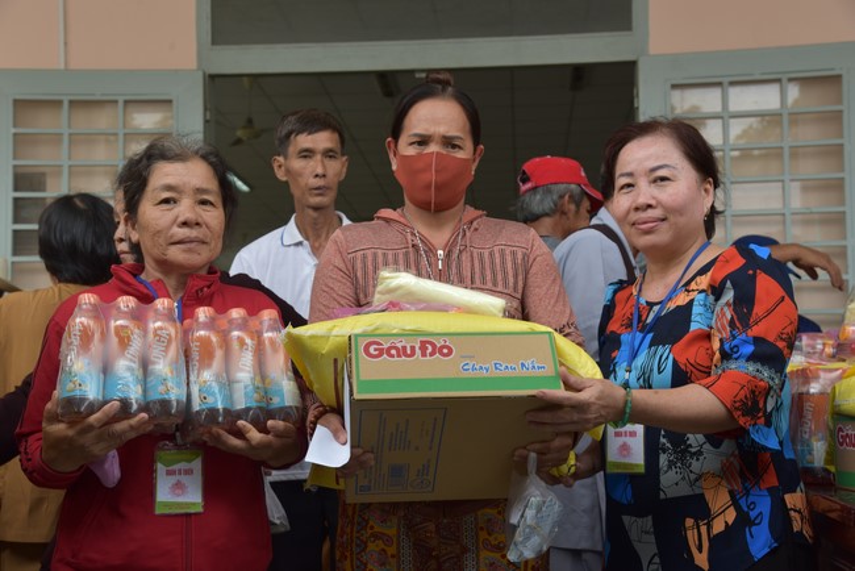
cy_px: 286
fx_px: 1188
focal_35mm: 50
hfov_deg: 39.6
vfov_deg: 27.0
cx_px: 428
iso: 400
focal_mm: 50
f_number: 7.1
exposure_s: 1/200
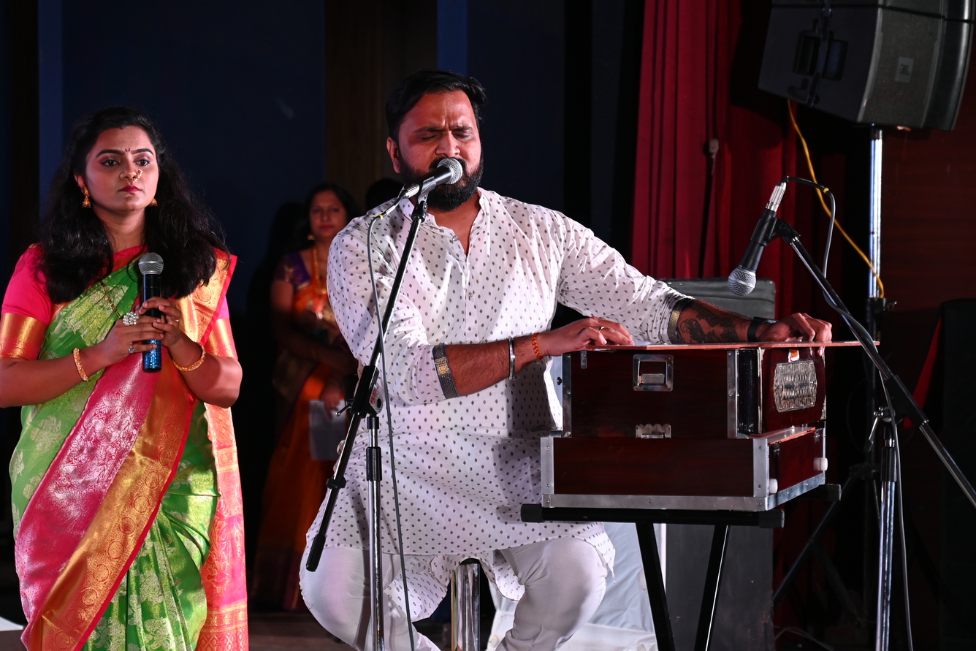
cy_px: 355
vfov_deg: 16.1
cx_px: 414
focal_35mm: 85
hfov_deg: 23.9
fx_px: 2305
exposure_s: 1/50
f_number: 4
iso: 500
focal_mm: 70
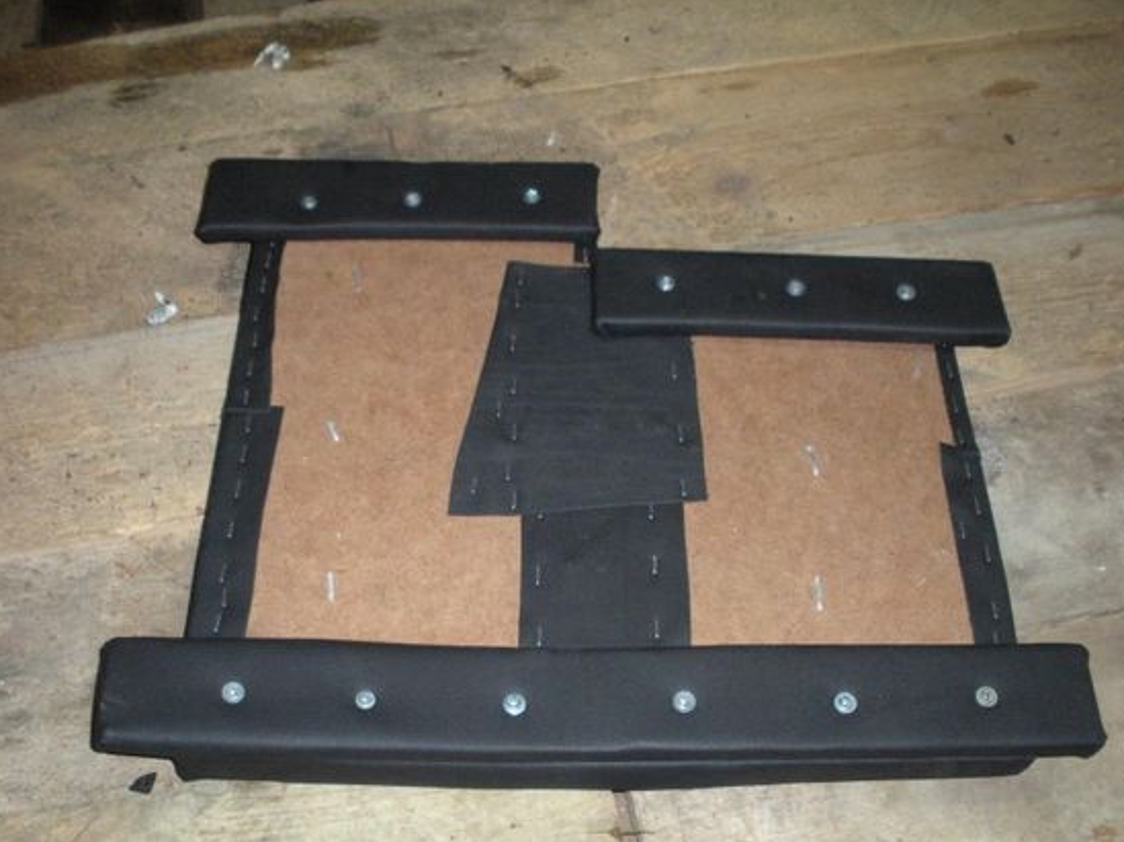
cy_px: 473
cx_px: 581
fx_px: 1363
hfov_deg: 44.8
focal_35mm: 42
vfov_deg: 34.3
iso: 400
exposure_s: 1/60
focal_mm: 6.3
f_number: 3.5
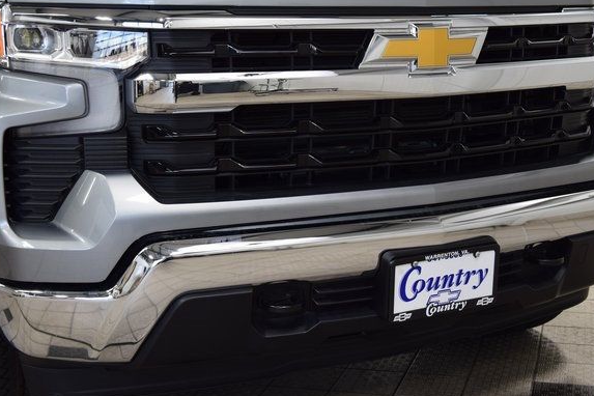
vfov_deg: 23.8
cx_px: 322
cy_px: 191
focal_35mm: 57
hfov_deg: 35.0
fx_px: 940
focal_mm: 34
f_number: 6.3
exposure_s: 1/15
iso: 400
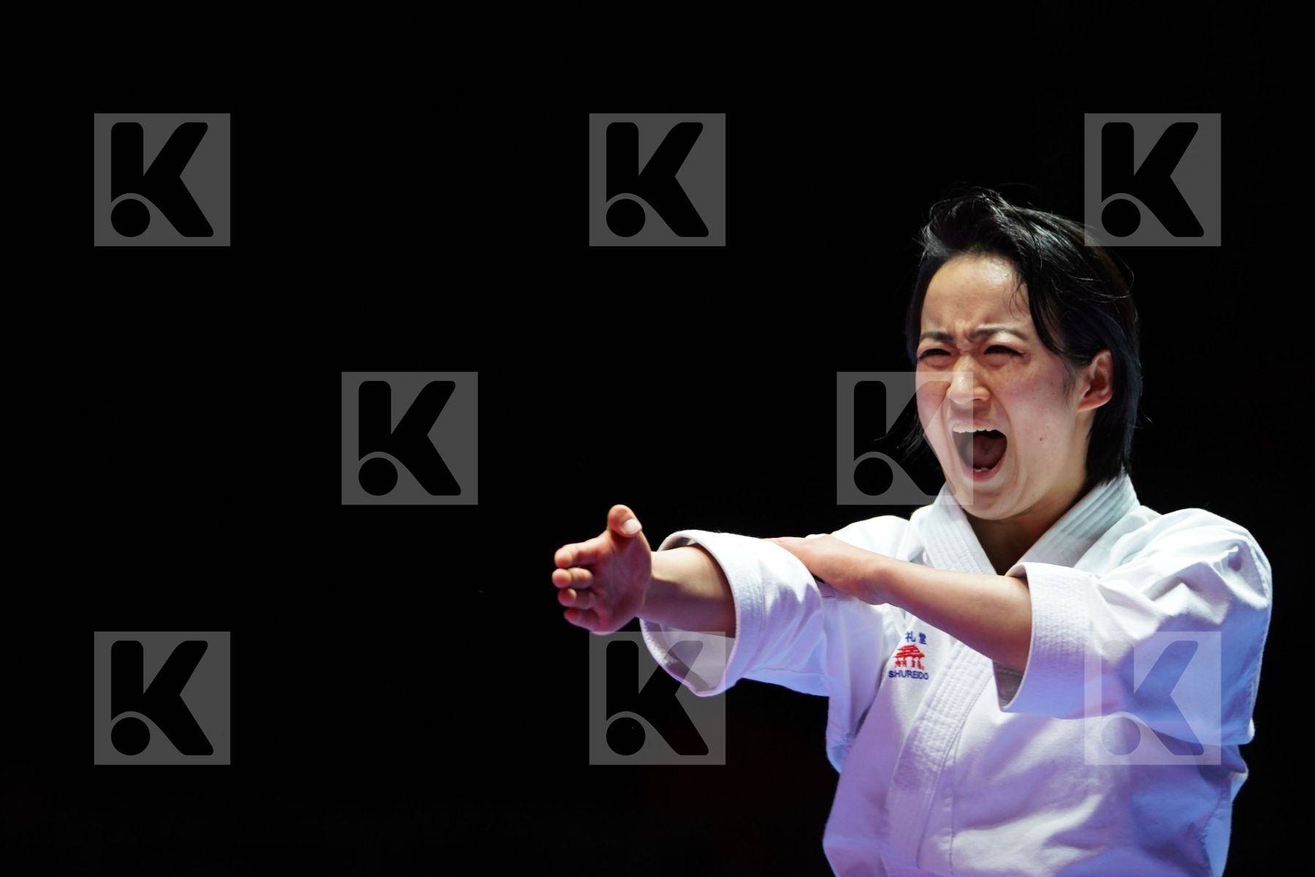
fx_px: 10957
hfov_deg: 6.9
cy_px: 438
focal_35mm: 300
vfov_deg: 4.6
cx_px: 658
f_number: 2.8
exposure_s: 1/125
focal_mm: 200
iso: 800
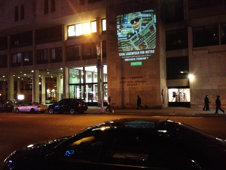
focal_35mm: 35
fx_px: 229
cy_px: 85
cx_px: 113
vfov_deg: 40.7
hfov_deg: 52.6
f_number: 2.4
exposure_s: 1/15
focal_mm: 4.28
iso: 800
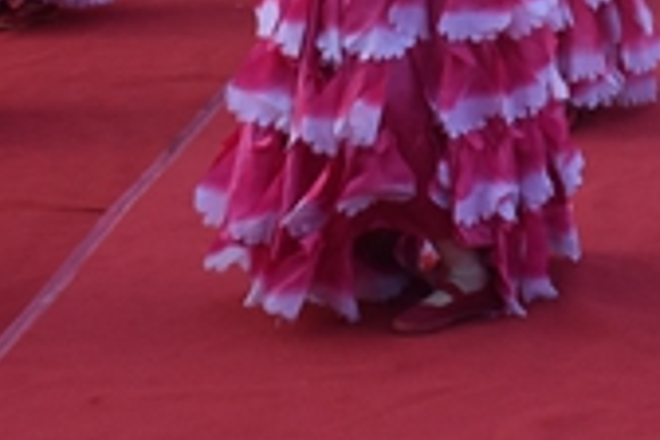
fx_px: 3135
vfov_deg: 7.6
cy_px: -493
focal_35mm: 171
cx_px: 731
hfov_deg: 11.8
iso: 800
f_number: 10
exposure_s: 1/400
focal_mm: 24
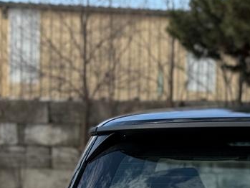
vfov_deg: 8.3
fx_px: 1272
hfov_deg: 11.1
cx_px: 269
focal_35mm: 176
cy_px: 272
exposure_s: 1/3704
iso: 64
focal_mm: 6.76
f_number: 1.78
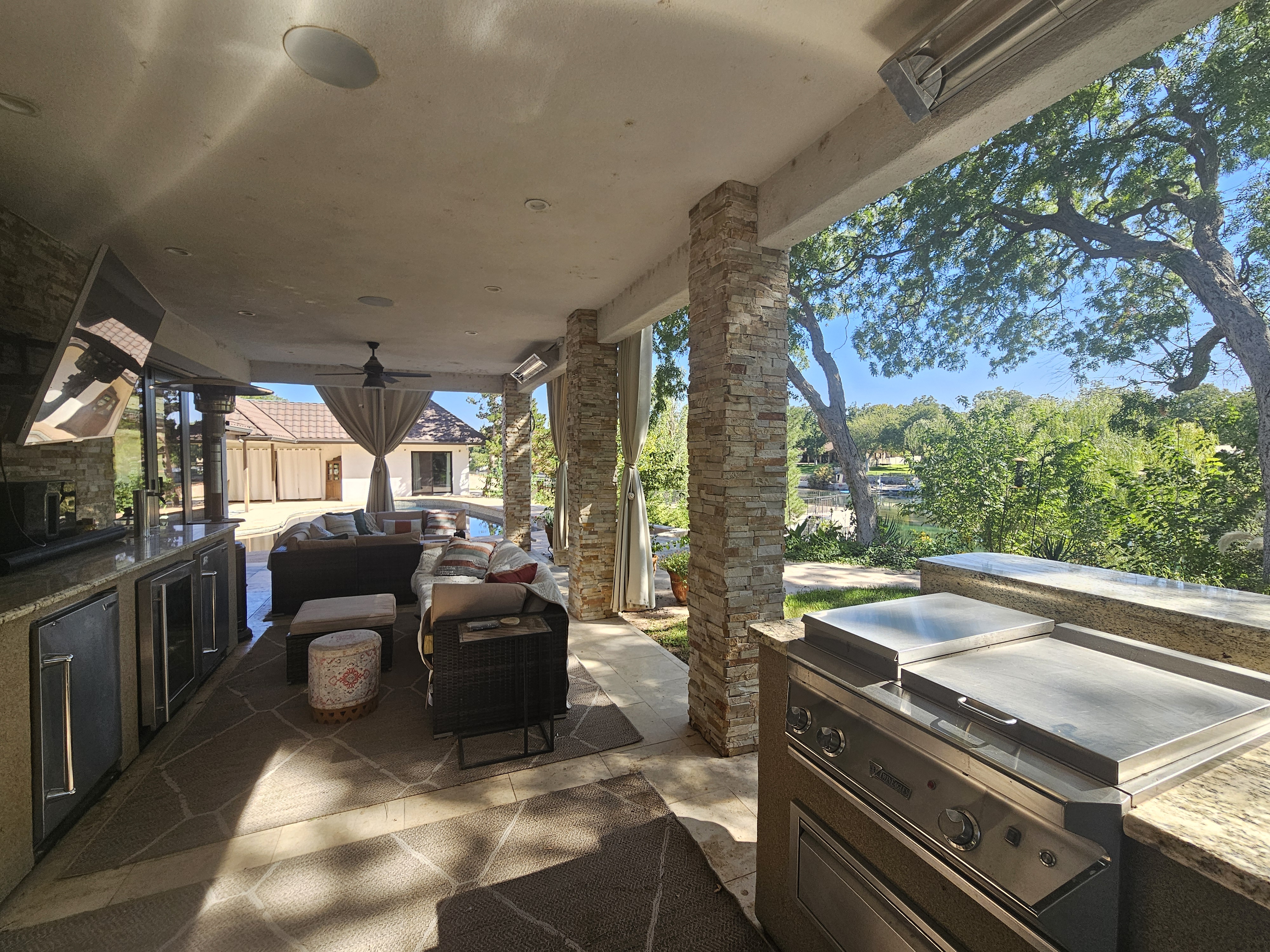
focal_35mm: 13
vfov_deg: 89.9
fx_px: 477
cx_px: 635
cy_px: 476
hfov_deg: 106.2
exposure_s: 1/323
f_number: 2.2
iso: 50
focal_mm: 2.2
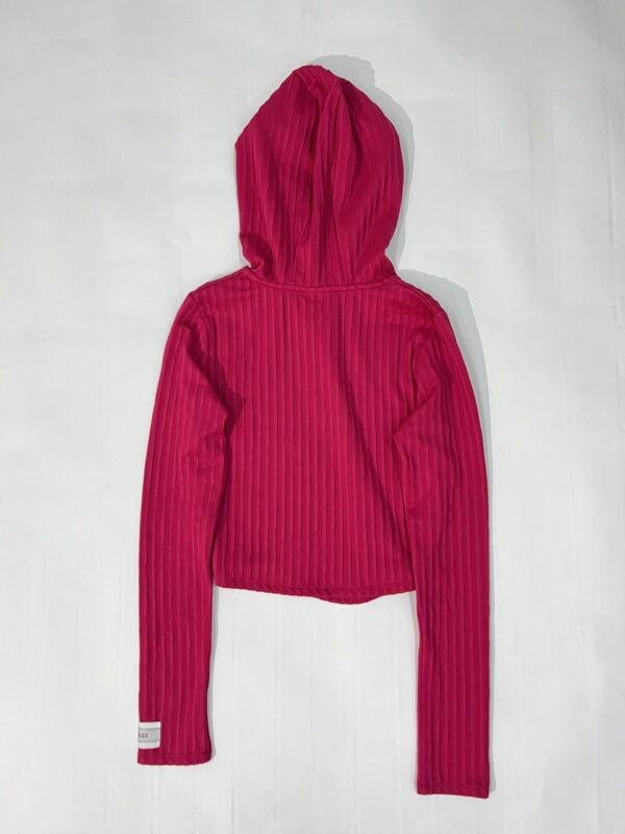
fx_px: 626
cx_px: 312
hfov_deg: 53.1
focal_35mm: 26
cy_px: 417
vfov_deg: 67.3
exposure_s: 1/50
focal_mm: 5.1
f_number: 1.6
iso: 160
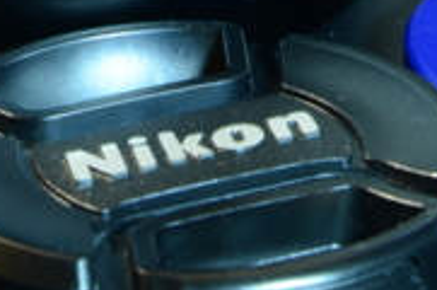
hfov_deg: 5.1
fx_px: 4944
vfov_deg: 3.3
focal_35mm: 408
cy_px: -452
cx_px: 198
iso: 100
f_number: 14
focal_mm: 48
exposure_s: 8
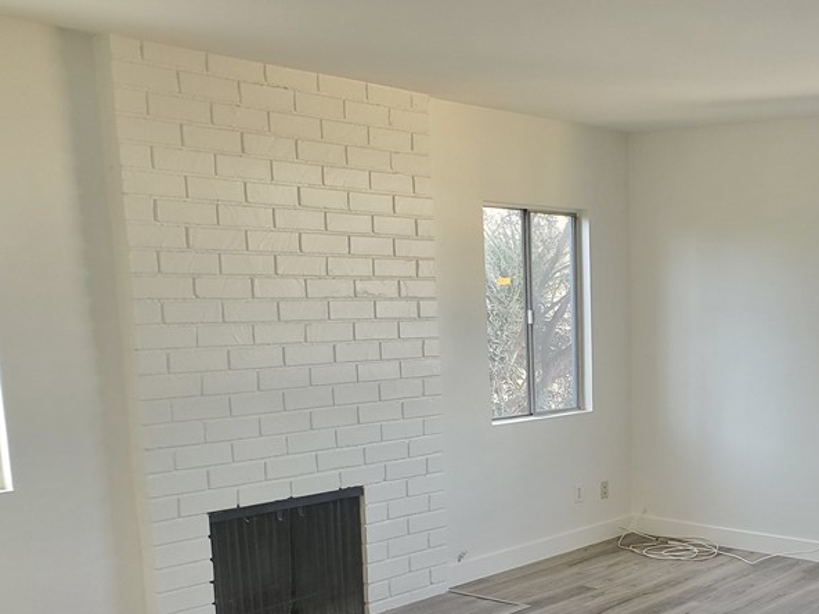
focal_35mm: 45
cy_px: 512
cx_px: 696
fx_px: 1065
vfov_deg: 31.2
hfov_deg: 39.8
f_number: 2.4
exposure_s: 1/120
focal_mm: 4.3
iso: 200
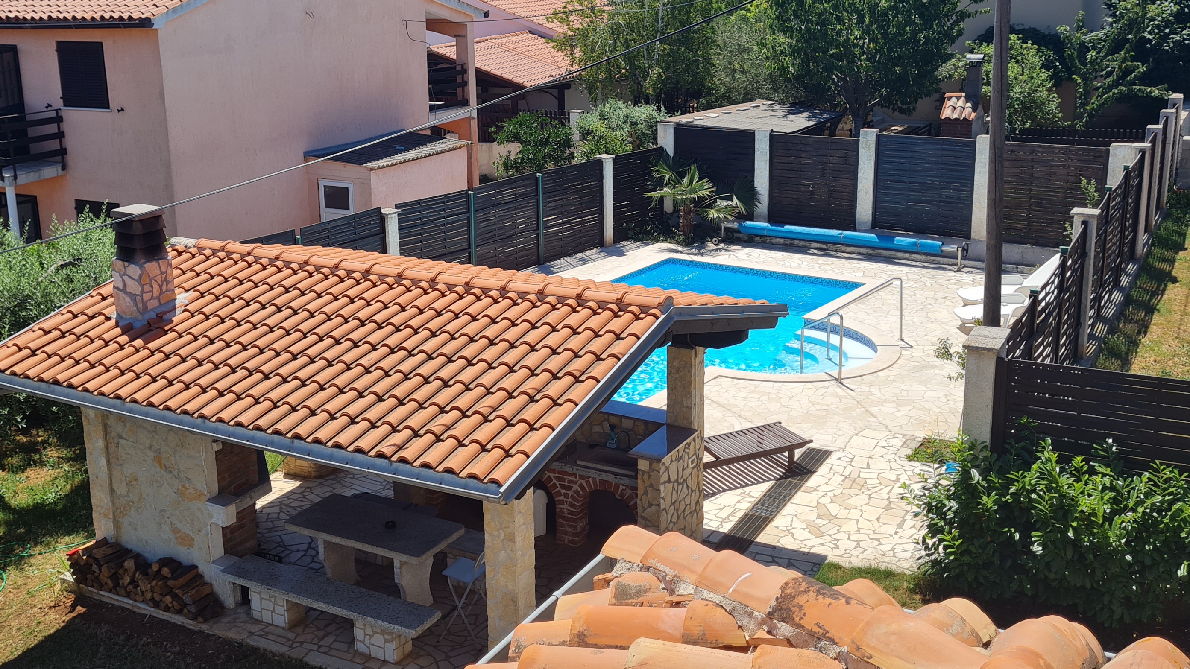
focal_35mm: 41
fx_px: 1294
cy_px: 293
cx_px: 491
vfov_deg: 29.0
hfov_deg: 49.2
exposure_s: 1/2880
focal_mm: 5.4
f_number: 1.8
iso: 50
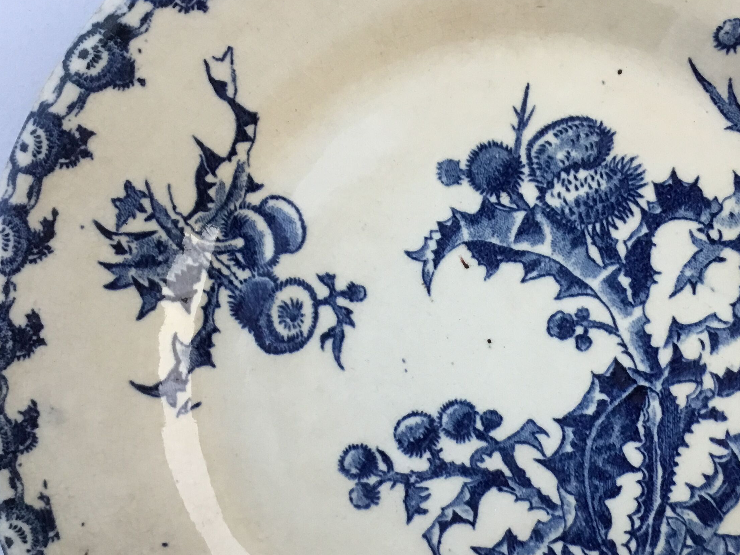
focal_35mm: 46
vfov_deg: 31.5
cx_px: 456
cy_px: 284
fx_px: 983
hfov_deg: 41.0
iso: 50
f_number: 2.4
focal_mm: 3.3
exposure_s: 1/33
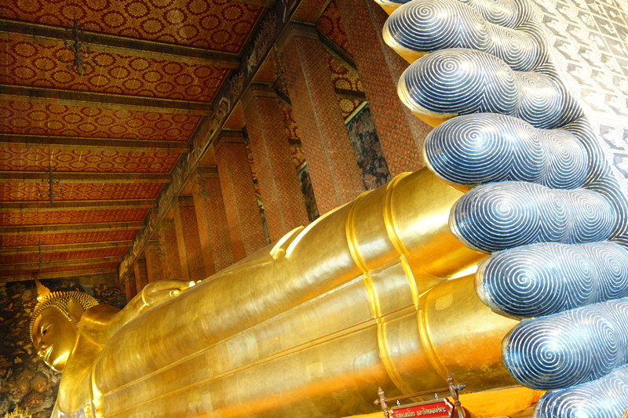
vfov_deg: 46.4
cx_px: 314
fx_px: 488
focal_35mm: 28
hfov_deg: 65.5
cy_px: 209
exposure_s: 1/30
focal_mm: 10.4
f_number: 1.8
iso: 200
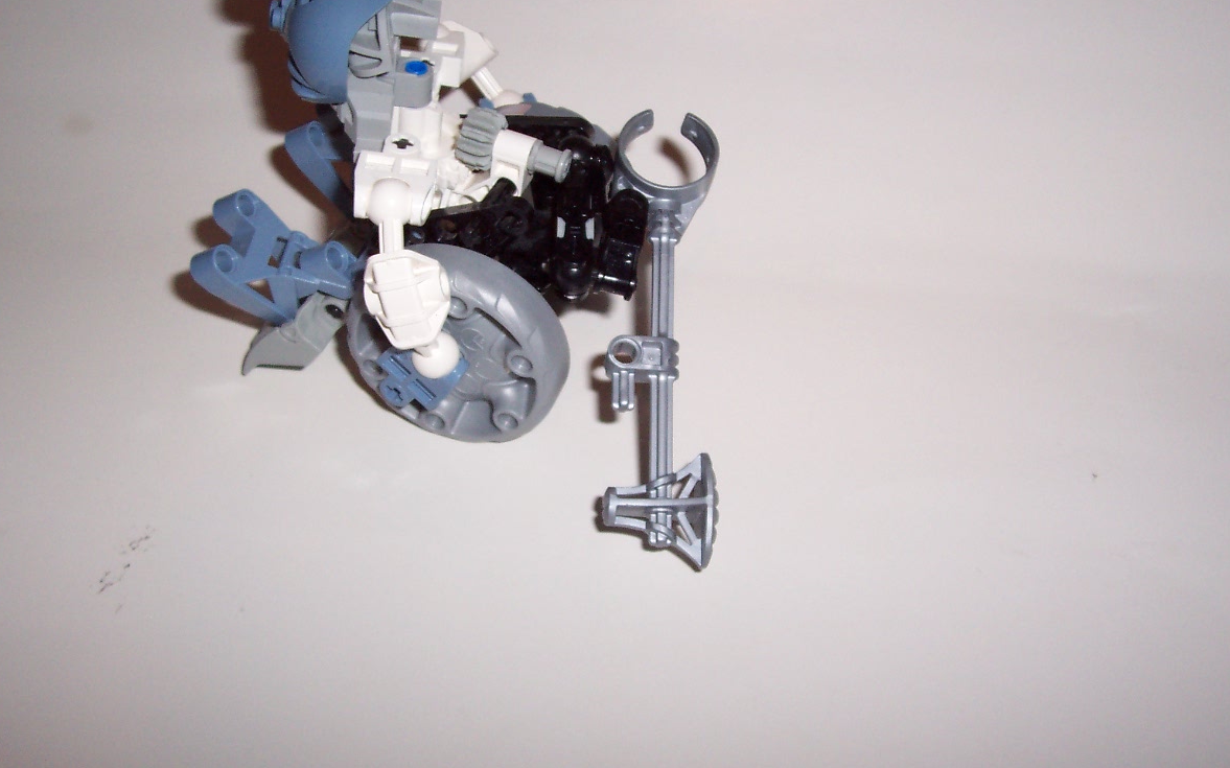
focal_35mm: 40
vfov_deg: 32.0
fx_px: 1341
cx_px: 613
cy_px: 379
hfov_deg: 49.3
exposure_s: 1/60
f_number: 2.8
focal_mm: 5.6
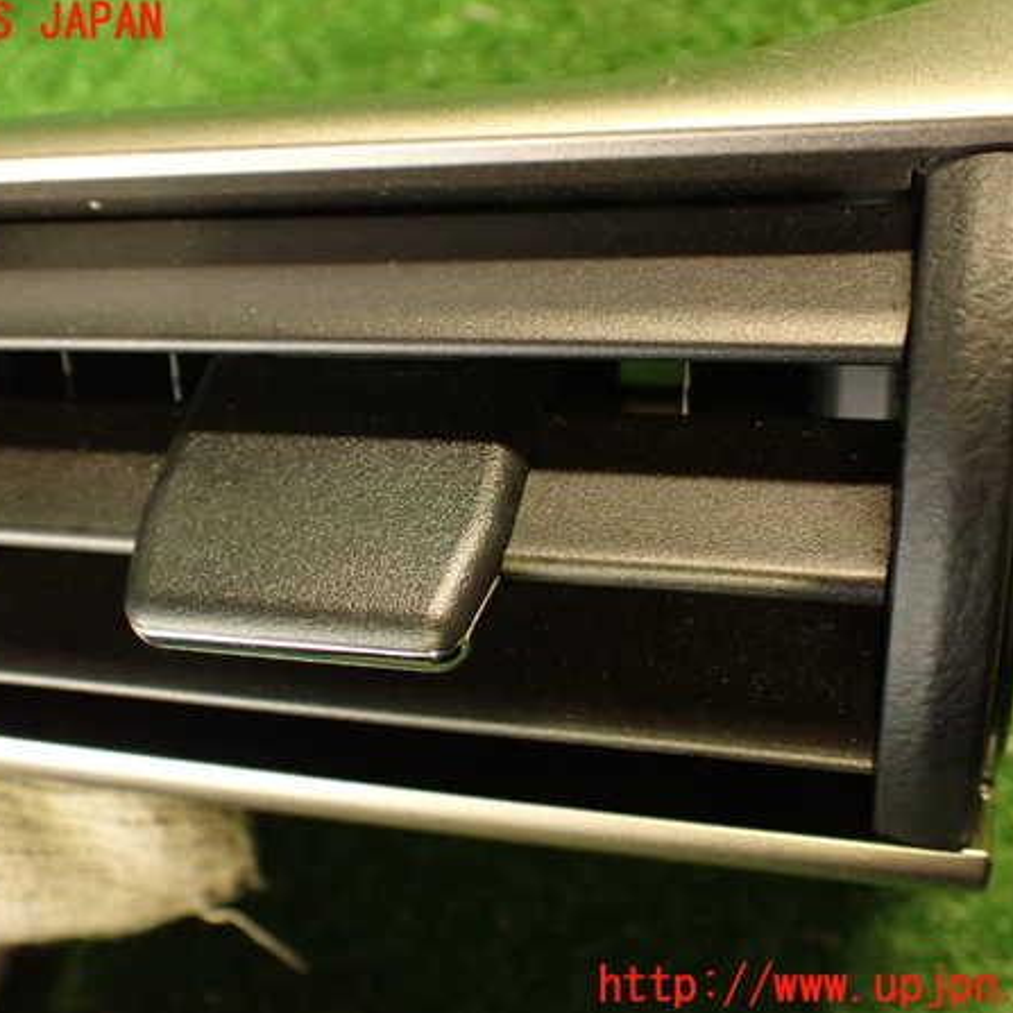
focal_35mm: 38
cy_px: 505
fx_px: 1258
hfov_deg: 43.7
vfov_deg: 43.9
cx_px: 431
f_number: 2.4
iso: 640
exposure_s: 1/30
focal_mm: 5.79
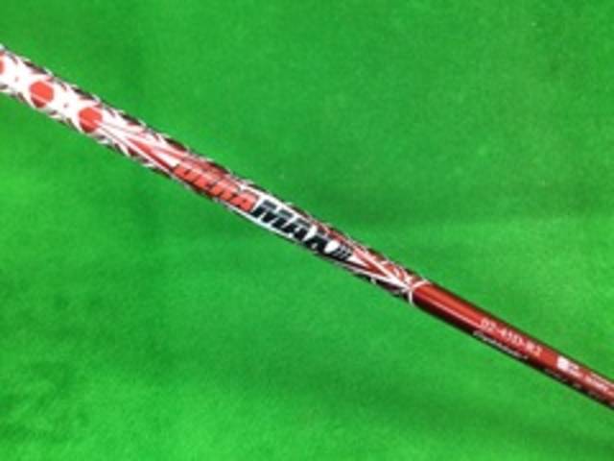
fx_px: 550
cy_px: 230
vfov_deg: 45.4
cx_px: 307
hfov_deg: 58.4
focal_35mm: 31
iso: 200
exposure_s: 1/30
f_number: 2.4
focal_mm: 3.3
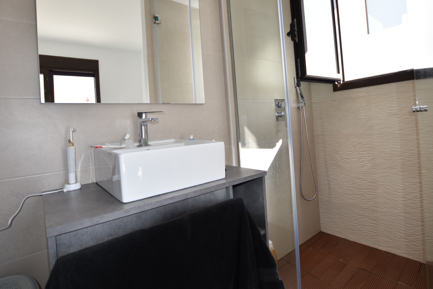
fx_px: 217
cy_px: 125
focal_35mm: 18
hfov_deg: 90.0
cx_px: 213
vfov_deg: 67.1
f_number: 3.5
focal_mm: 10
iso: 100
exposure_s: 1/200
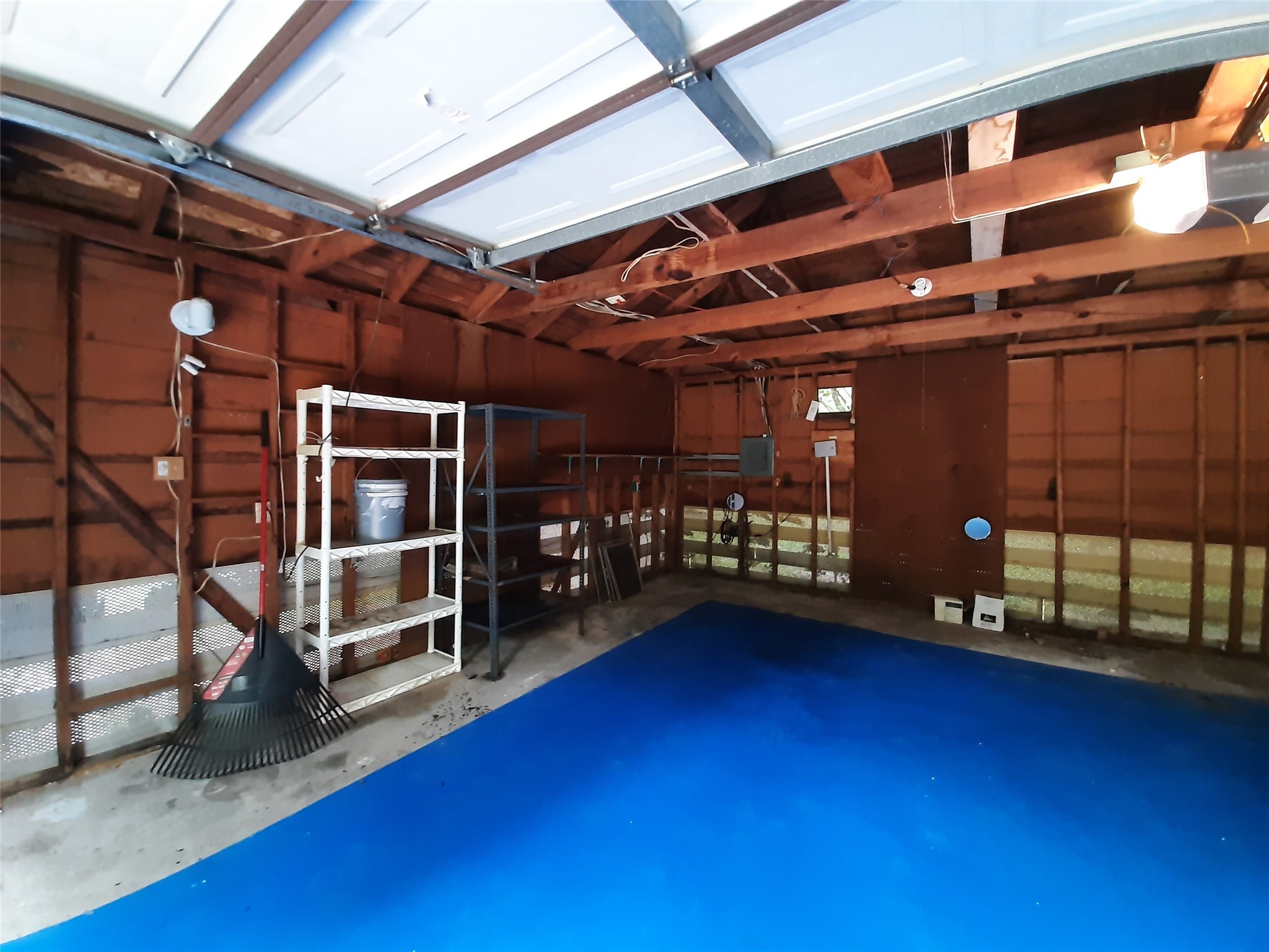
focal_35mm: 13
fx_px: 477
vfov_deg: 89.9
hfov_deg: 106.2
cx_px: 634
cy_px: 476
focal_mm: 1.42
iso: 400
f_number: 2.2
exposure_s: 1/24
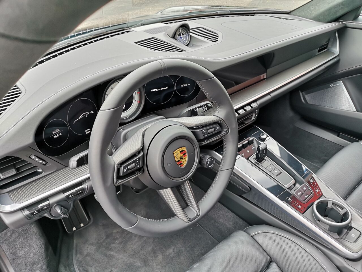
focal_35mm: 27
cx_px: 181
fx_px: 282
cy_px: 136
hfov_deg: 65.3
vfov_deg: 51.4
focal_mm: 5.58
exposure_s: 1/100
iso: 64
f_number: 1.8
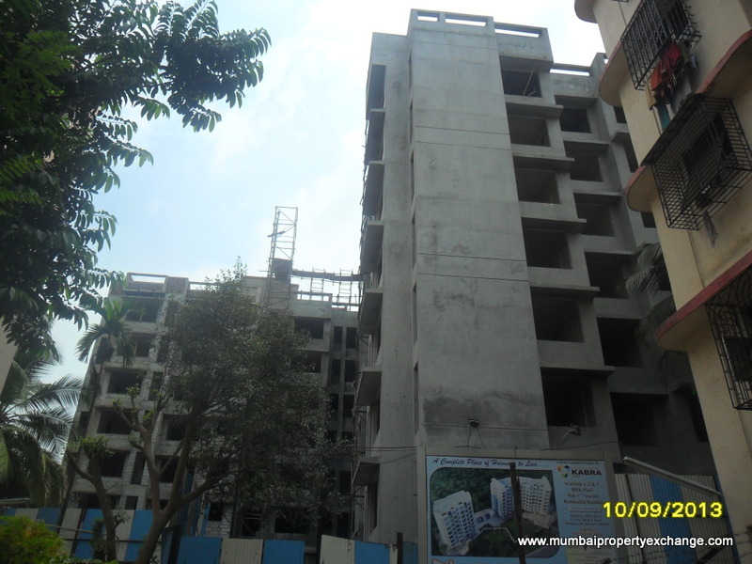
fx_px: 587
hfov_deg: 65.3
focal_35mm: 27
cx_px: 376
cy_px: 282
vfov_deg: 51.4
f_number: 8.9
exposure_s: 1/250
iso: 100
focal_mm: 4.9
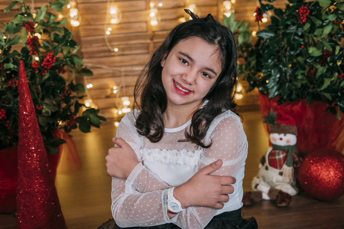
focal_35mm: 53
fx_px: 506
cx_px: 172
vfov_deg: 25.5
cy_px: 114
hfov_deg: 37.5
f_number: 3.2
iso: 1600
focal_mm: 35
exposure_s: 1/125
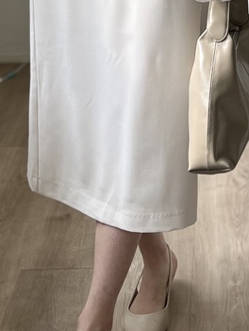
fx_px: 708
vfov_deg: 25.5
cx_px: 125
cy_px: 35
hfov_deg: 19.9
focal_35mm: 74
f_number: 1.6
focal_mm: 5.1
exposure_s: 1/192
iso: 40
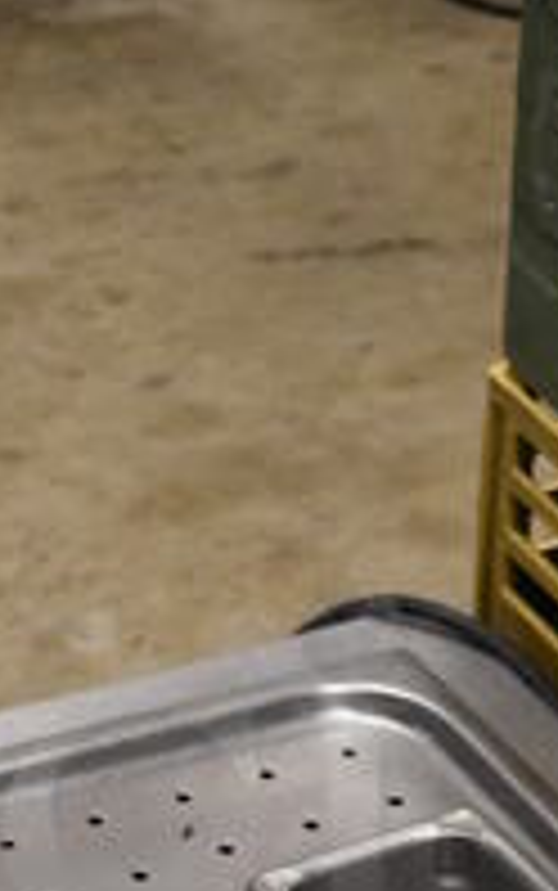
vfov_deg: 16.2
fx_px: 3086
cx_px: 90
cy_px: 817
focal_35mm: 127
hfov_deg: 10.3
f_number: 3.5
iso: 2200
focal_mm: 18
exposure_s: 1/125
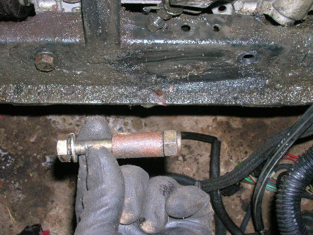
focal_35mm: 48
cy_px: 119
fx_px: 434
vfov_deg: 30.3
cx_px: 154
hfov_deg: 39.6
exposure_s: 1/60.1
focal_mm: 7.7
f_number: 5.4
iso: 94
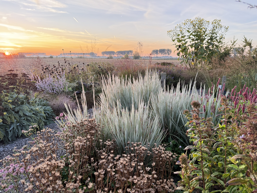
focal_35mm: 24
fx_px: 178
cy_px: 96
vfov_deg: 56.8
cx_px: 128
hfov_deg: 71.6
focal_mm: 6.76
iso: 200
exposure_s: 1/130
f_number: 1.78
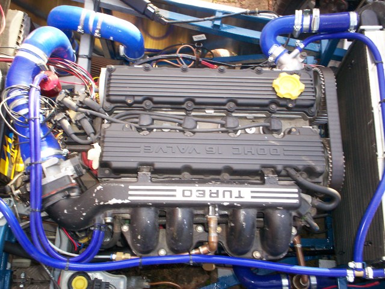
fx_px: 400
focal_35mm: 36
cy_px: 144
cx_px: 192
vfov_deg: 39.7
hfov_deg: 51.4
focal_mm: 6
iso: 140
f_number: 4.5
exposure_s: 1/42.4
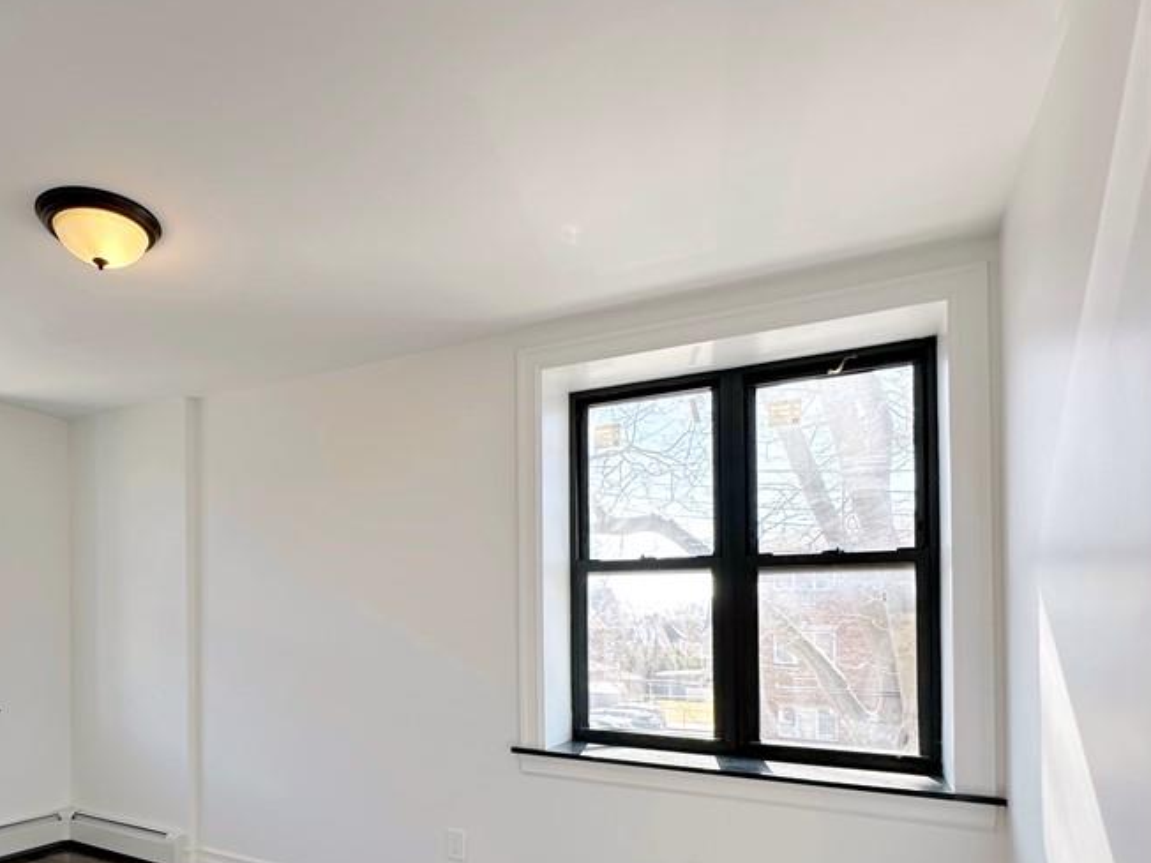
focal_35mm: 22
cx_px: 265
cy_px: 628
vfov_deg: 58.5
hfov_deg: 70.4
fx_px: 732
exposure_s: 1/134
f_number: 2.2
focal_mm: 2.22
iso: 40
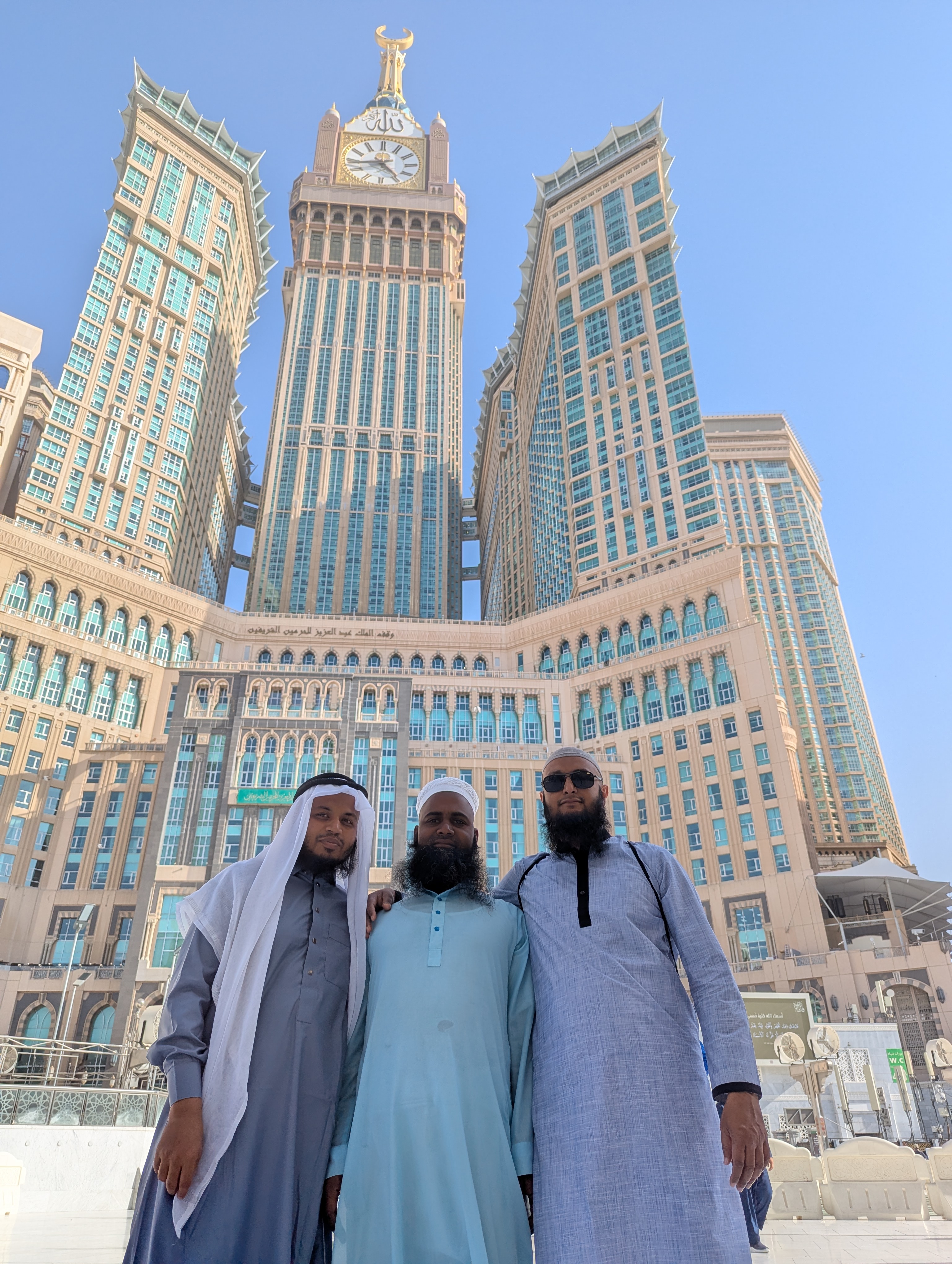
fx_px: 878
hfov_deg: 56.9
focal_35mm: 24
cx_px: 476
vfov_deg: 71.5
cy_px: 632
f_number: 1.85
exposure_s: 1/1287
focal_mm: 6.81
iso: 37
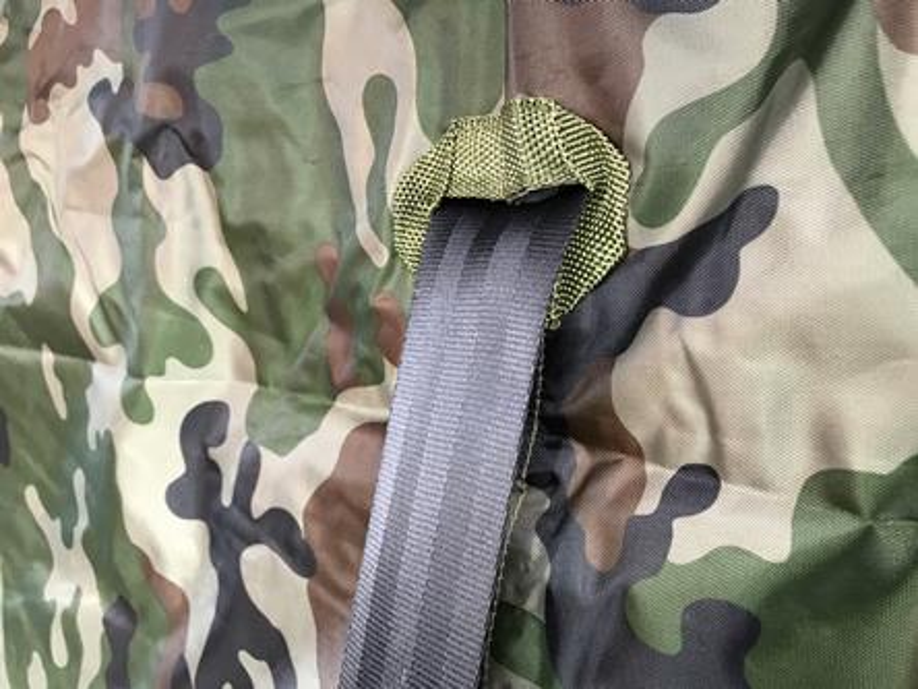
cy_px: 344
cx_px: 459
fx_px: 743
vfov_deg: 49.7
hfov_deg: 63.4
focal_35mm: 28
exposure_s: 1/17
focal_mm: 3.99
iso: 40
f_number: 1.8
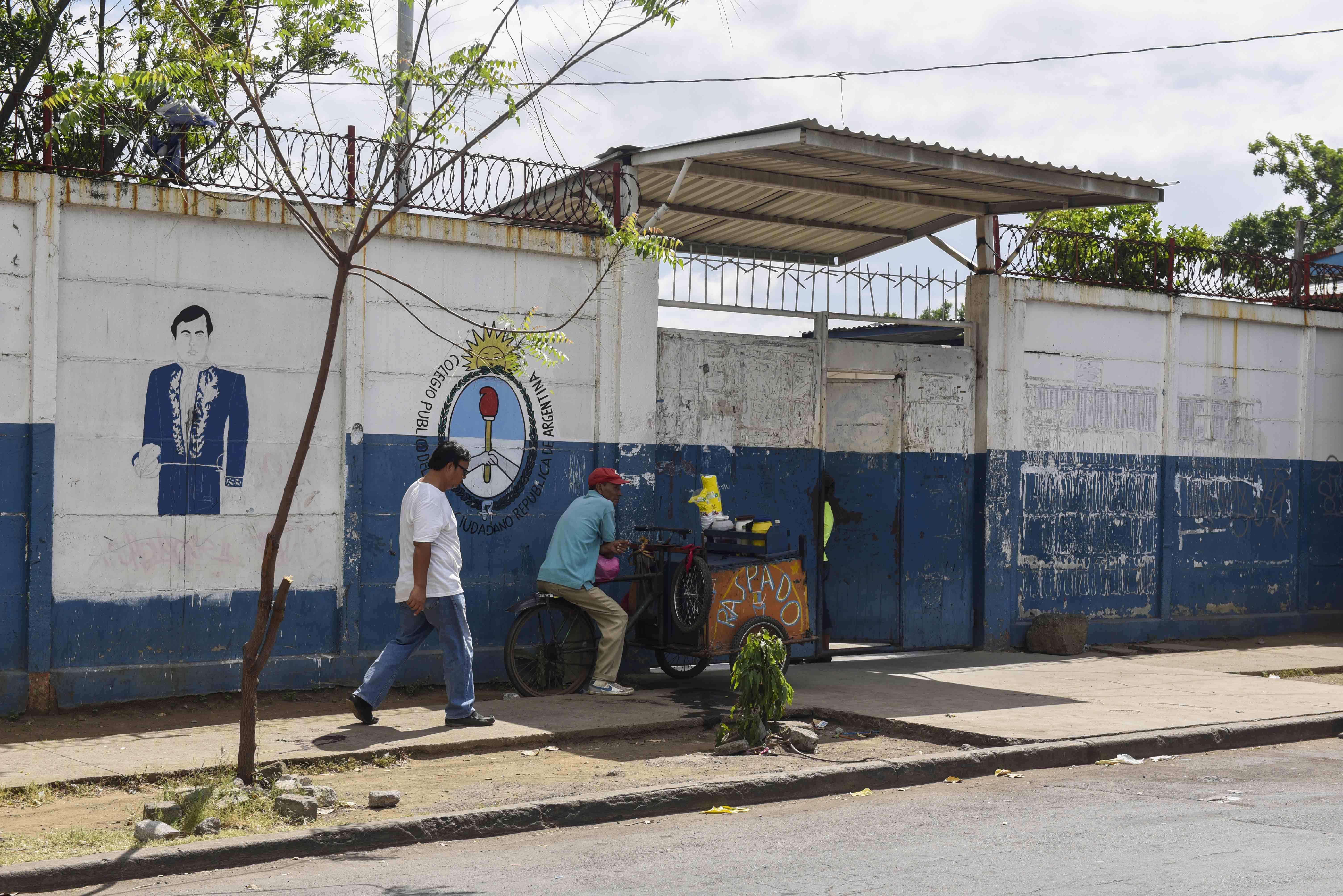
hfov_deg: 35.6
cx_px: 672
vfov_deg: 24.2
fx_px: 2090
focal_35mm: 56
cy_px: 448
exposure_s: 1/640
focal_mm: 56
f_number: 8
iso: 250
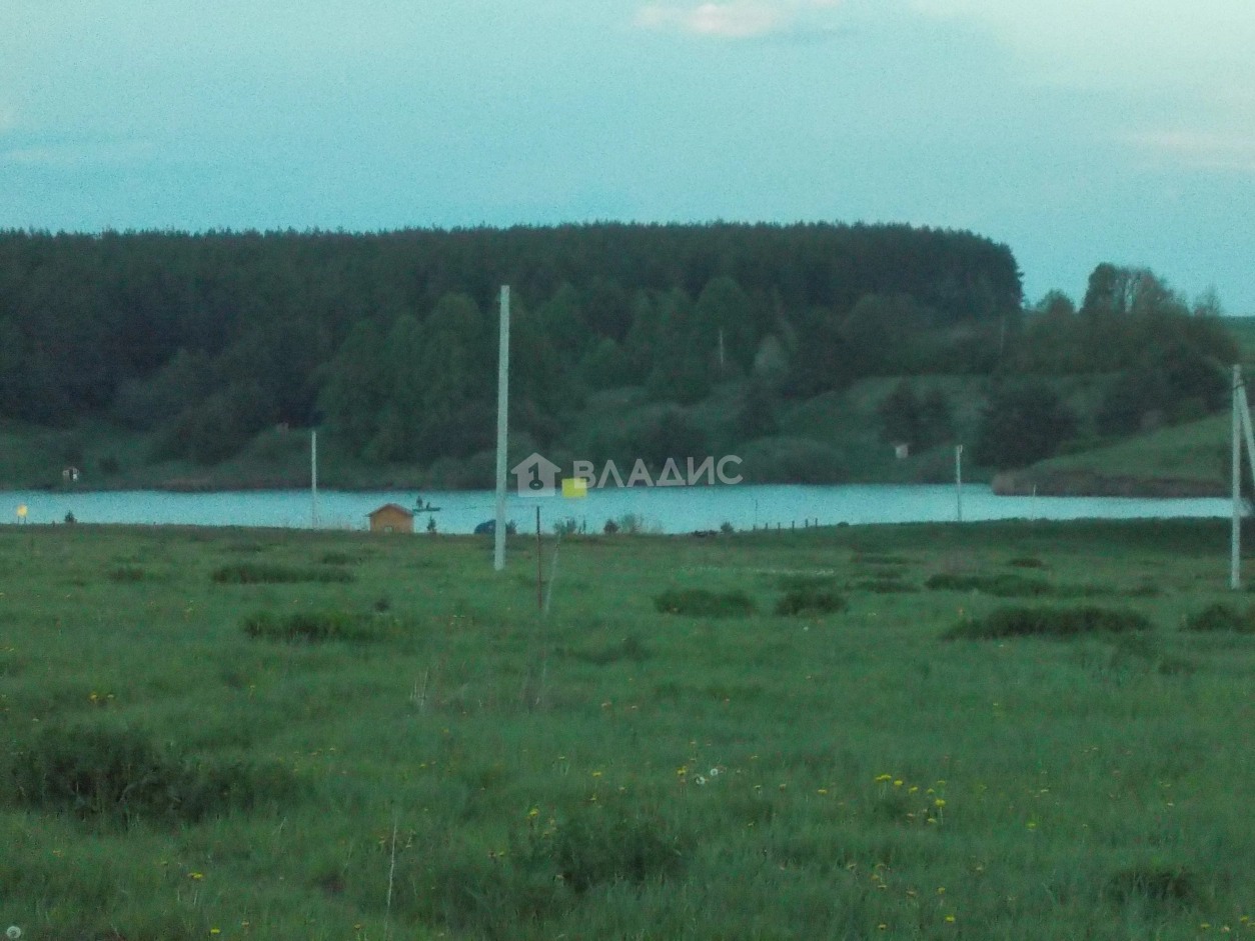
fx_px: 5077
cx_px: 628
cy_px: 470
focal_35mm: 140
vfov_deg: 10.6
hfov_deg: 14.1
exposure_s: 1/250
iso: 800
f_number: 6.8
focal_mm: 20
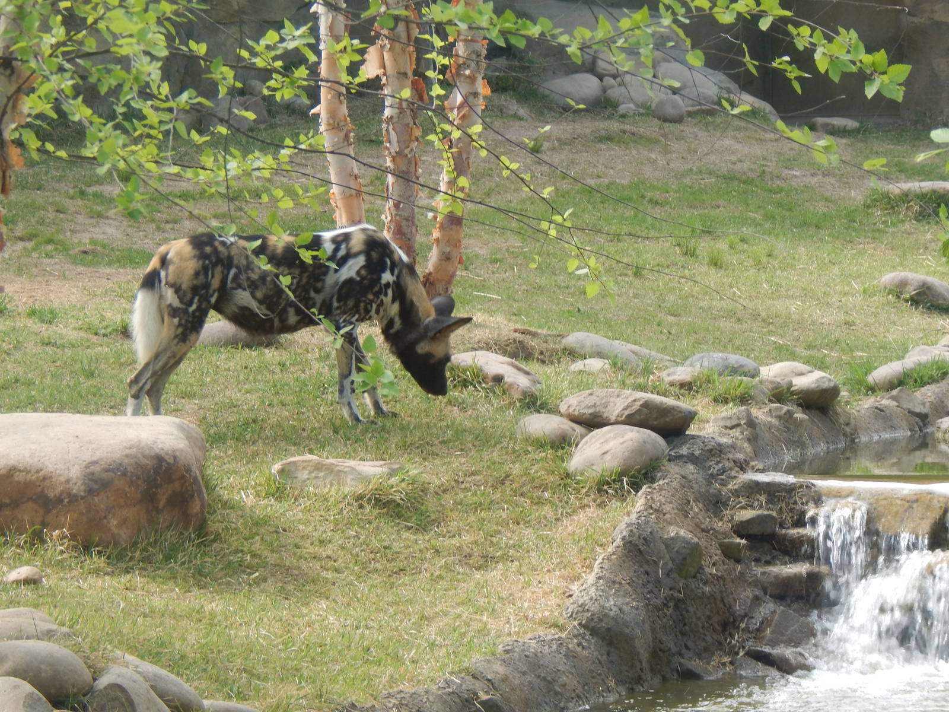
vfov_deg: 6.4
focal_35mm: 232
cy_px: 356
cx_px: 474
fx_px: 6360
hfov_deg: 8.5
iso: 125
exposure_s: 1/100
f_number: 5.6
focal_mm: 41.7
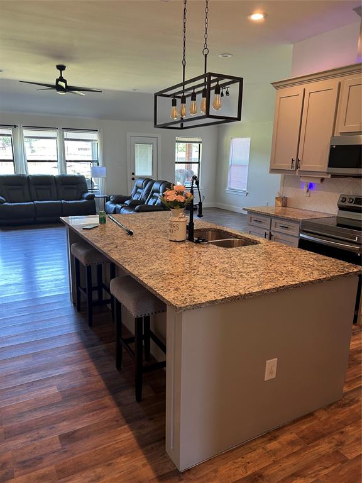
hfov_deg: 53.1
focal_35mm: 26
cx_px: 181
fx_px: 363
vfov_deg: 67.3
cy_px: 242
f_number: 1.5
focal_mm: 5.7
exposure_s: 1/60
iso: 125
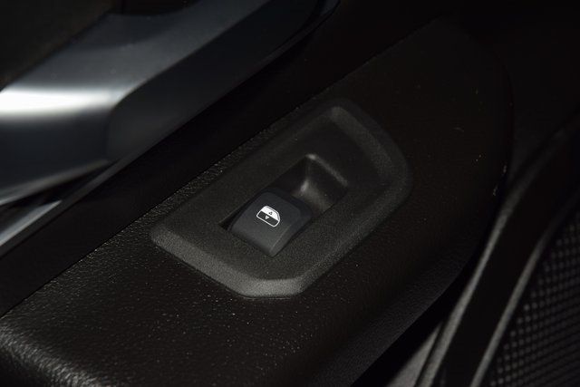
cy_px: 194
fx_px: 1692
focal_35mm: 105
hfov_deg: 19.5
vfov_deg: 13.0
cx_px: 290
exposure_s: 1/125
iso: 100
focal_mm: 70
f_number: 8
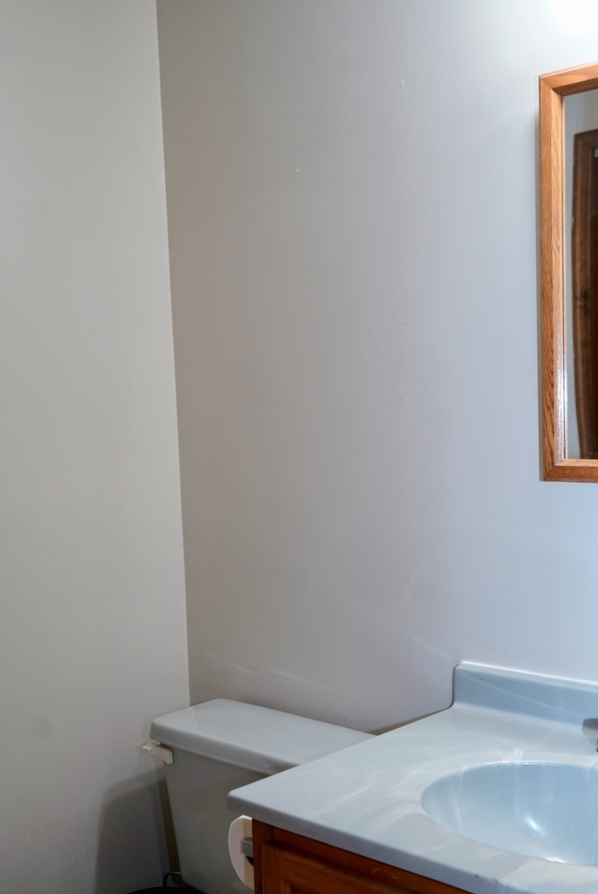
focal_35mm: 41
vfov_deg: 47.0
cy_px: 546
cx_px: 369
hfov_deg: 32.6
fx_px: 1020
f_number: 4
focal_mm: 32
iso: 1600
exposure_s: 1/160
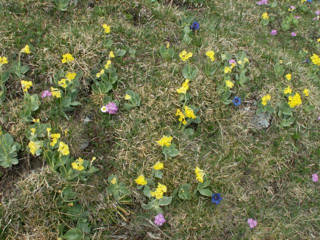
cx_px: 160
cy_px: 120
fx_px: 324
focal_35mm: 35
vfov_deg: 40.7
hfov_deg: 52.6
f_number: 5.6
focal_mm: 5.86
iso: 50
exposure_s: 1/160
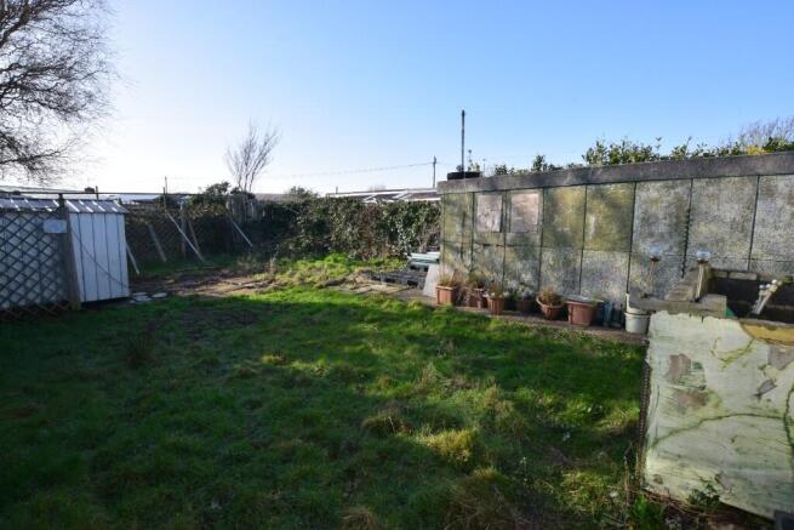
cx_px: 397
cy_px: 265
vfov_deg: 69.7
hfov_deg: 92.4
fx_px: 381
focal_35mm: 17
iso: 400
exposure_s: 1/250
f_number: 10
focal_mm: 11.5
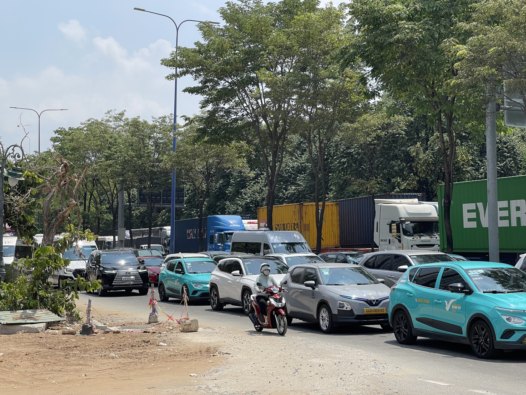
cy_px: 198
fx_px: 972
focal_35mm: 64
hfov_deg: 30.3
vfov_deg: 22.9
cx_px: 263
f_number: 2.2
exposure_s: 1/1233
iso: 20
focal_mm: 7.5
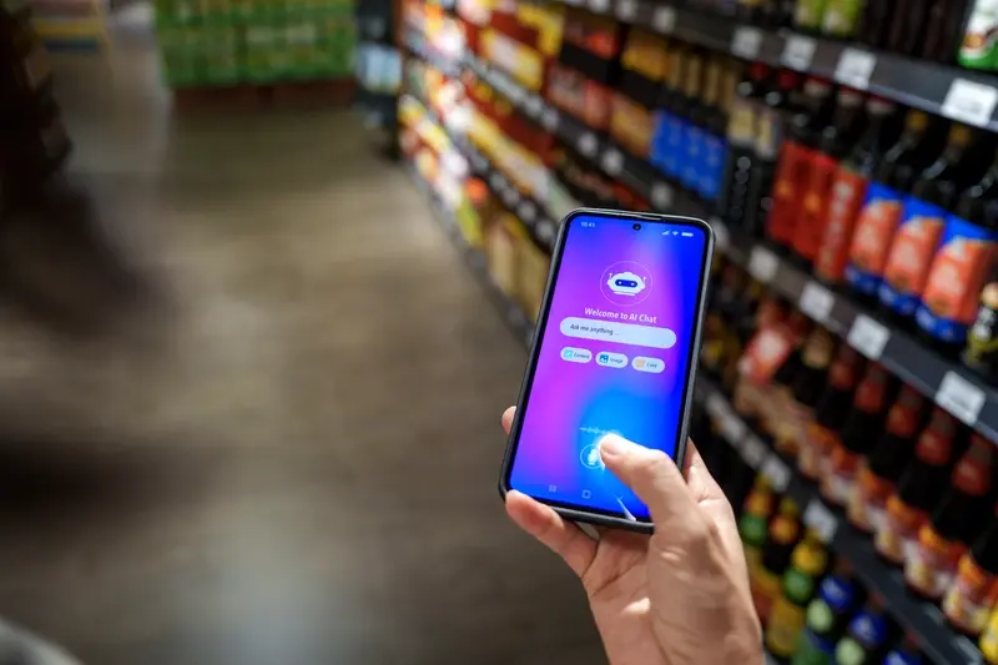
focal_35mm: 29
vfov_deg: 44.9
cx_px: 499
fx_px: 804
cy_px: 332
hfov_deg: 63.7
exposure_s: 1/50
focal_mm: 29
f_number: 2.8
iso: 200
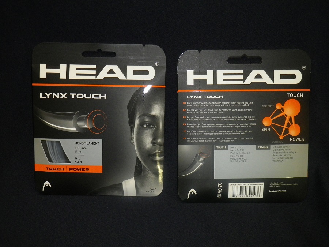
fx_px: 390
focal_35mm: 41
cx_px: 164
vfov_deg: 35.1
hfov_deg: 45.8
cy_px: 124
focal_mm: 7.3
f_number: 3.9
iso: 320
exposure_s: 1/50
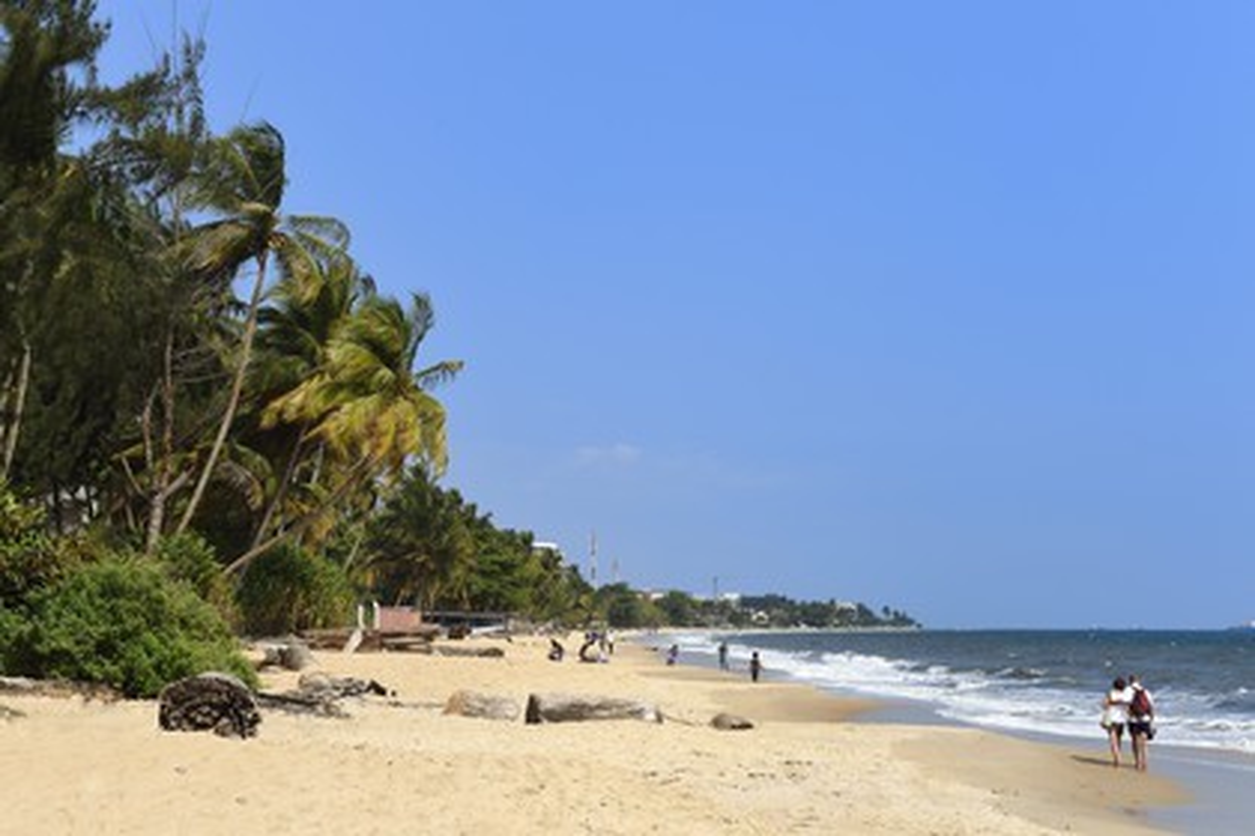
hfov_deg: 32.4
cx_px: 628
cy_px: 418
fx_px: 2161
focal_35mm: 62
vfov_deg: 21.9
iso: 200
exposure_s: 1/320
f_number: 11
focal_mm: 62
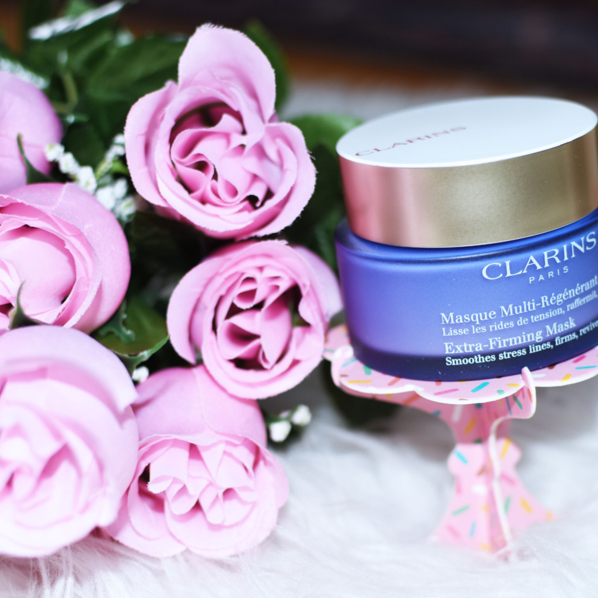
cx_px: 374
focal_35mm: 68
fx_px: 1322
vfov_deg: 25.5
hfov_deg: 25.4
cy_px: 298
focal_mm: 35
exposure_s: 1/60
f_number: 2.8
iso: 100
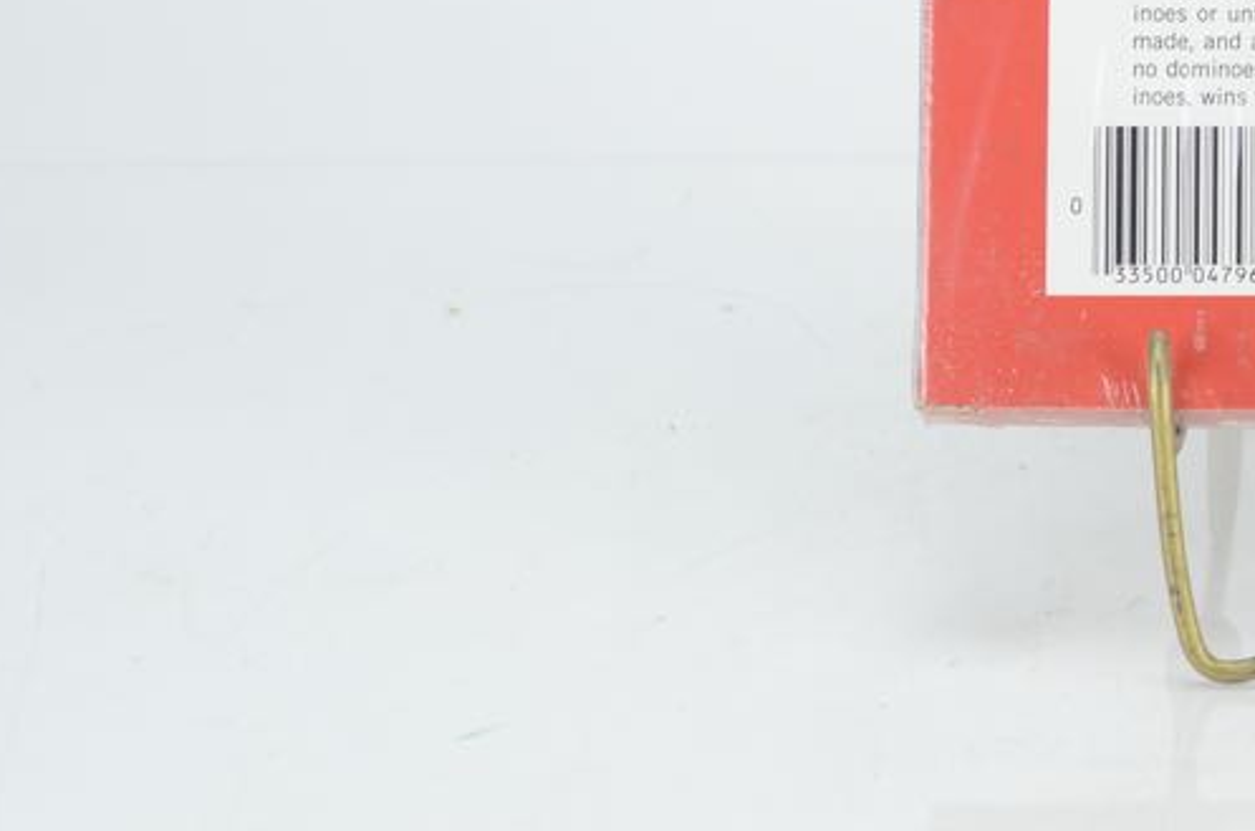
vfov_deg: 5.9
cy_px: -217
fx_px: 8070
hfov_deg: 8.8
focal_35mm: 232
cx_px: 1581
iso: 500
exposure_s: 1/125
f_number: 5.6
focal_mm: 60
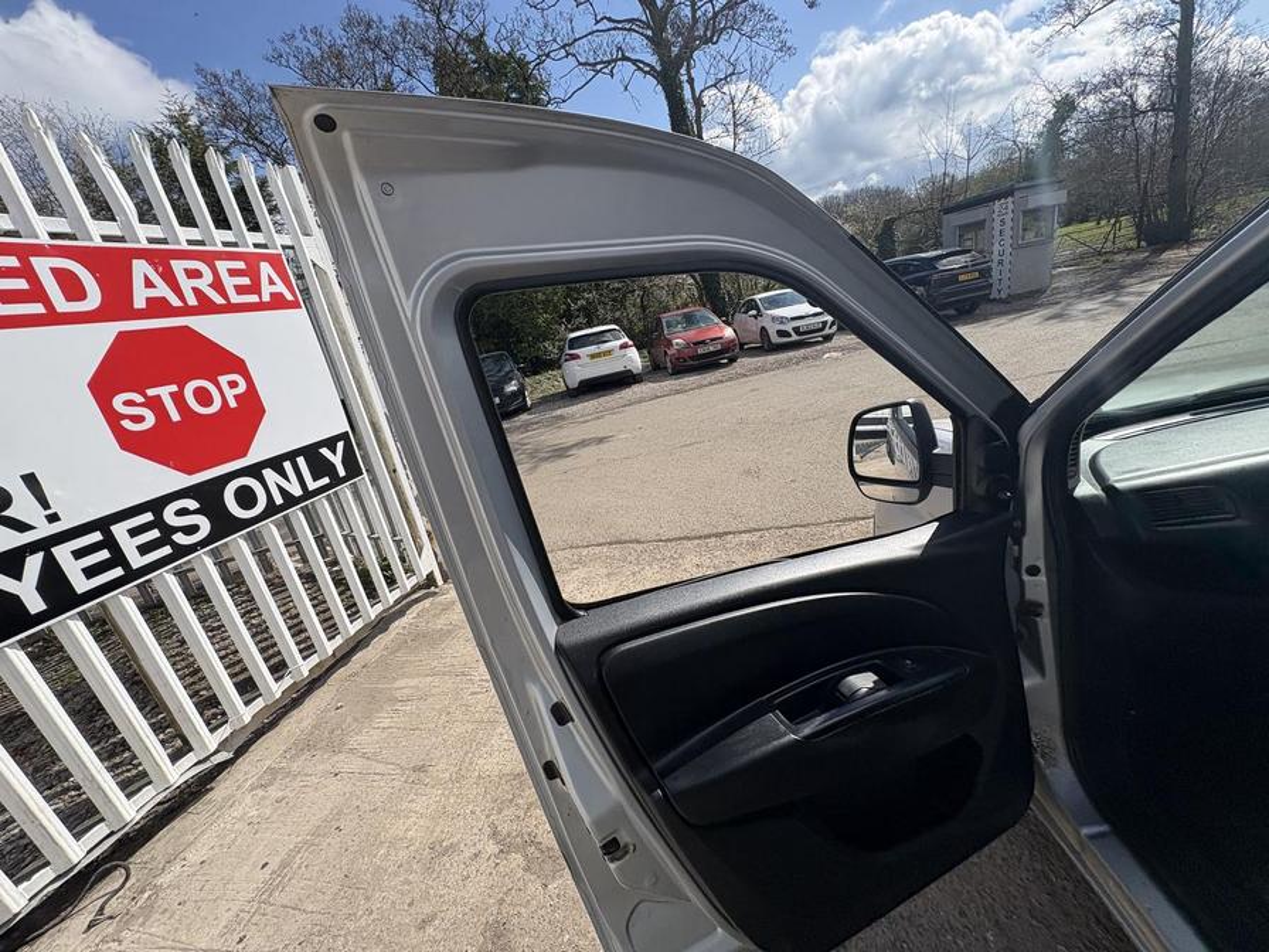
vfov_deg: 85.7
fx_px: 513
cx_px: 634
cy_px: 476
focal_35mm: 14
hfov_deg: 102.1
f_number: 2.2
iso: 50
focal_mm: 2.22
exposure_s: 1/1709
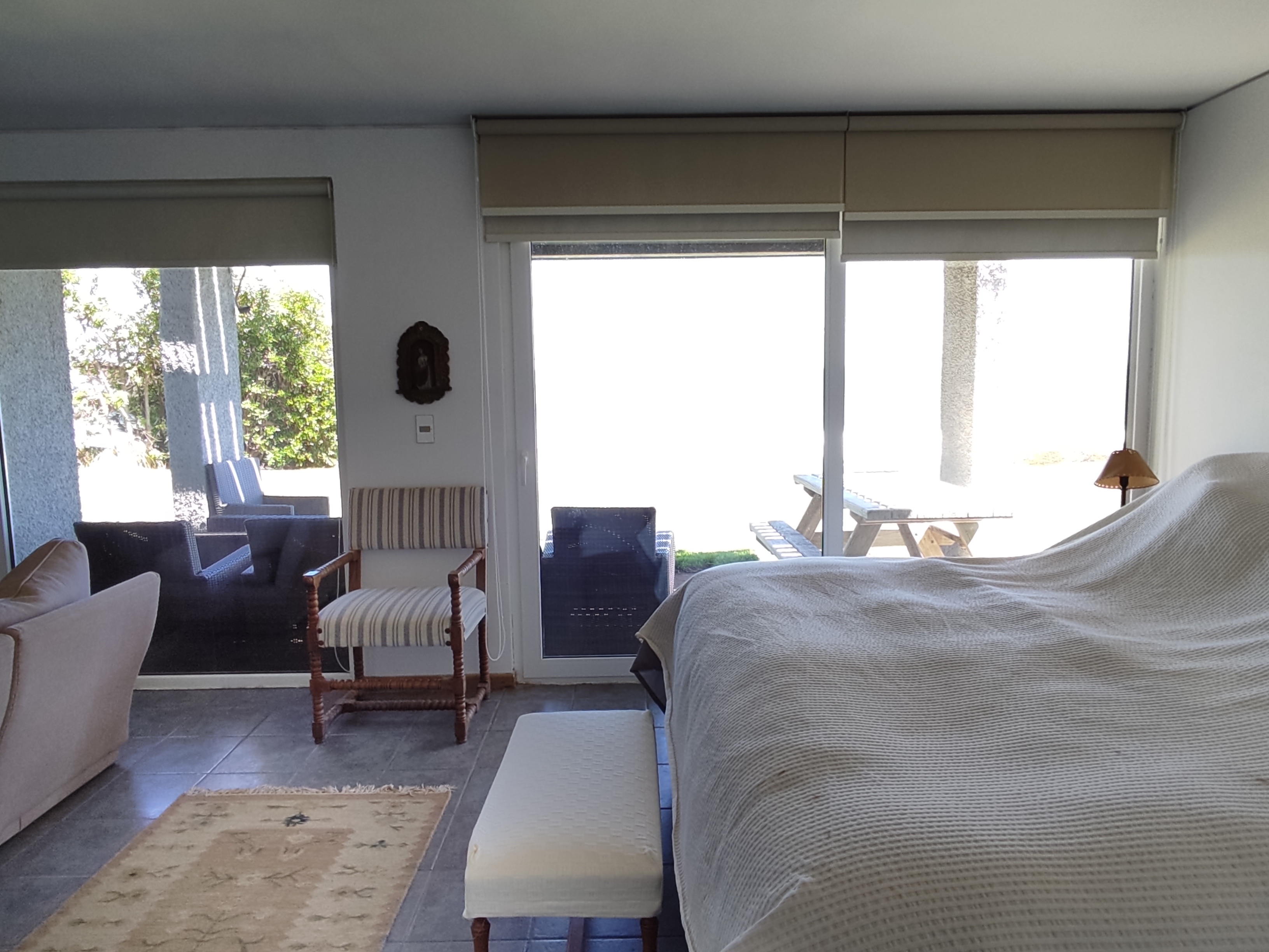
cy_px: 476
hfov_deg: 73.9
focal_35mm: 23
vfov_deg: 58.9
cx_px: 634
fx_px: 843
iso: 60
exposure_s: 1/100
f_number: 2.2
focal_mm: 1.6
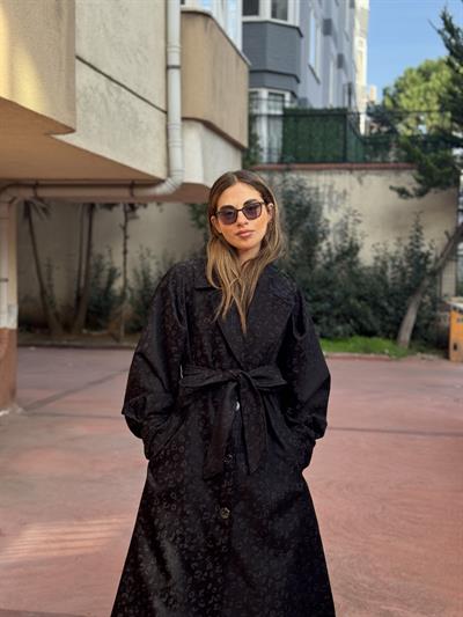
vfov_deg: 39.6
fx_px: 856
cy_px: 308
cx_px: 232
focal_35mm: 48
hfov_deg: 30.3
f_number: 1.78
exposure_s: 1/739
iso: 64
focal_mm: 6.76
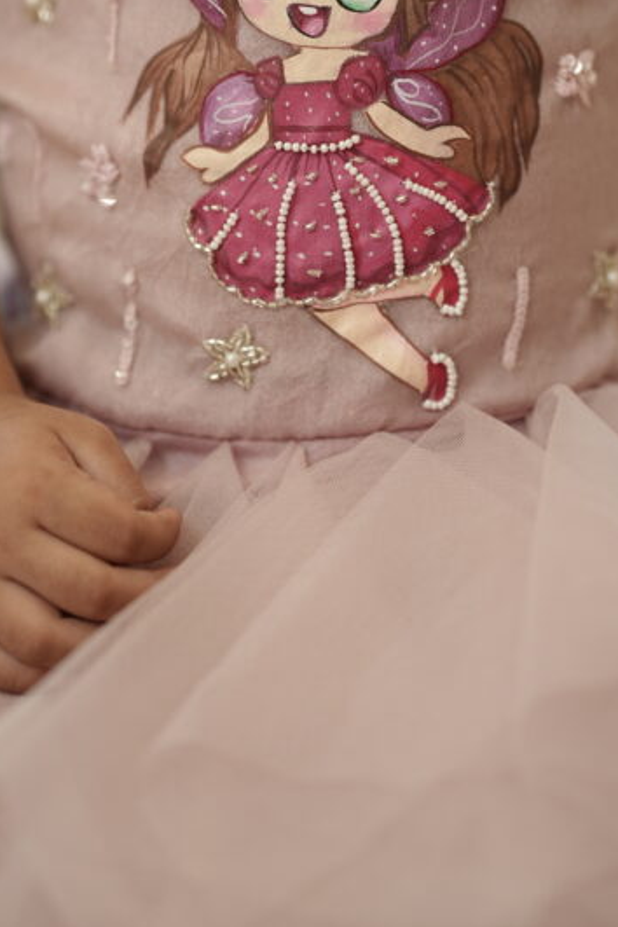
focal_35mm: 144
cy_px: 171
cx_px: 377
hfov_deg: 9.5
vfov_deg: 14.2
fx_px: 3708
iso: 200
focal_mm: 85
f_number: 1.8
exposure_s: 1/160
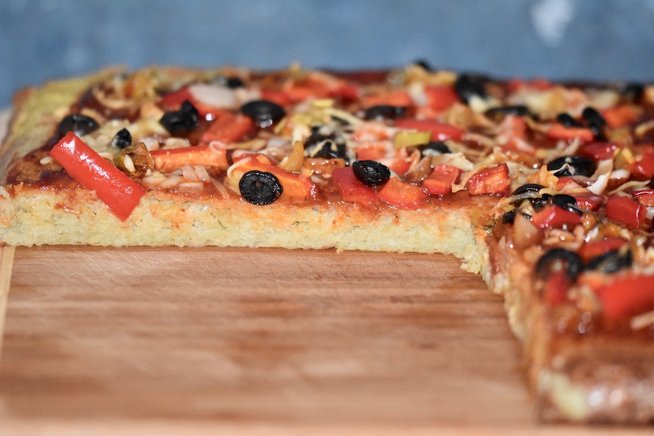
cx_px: 327
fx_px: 2861
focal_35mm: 158
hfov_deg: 13.0
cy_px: 218
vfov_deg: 8.7
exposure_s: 1/60
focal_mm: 105
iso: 5600
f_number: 3.2
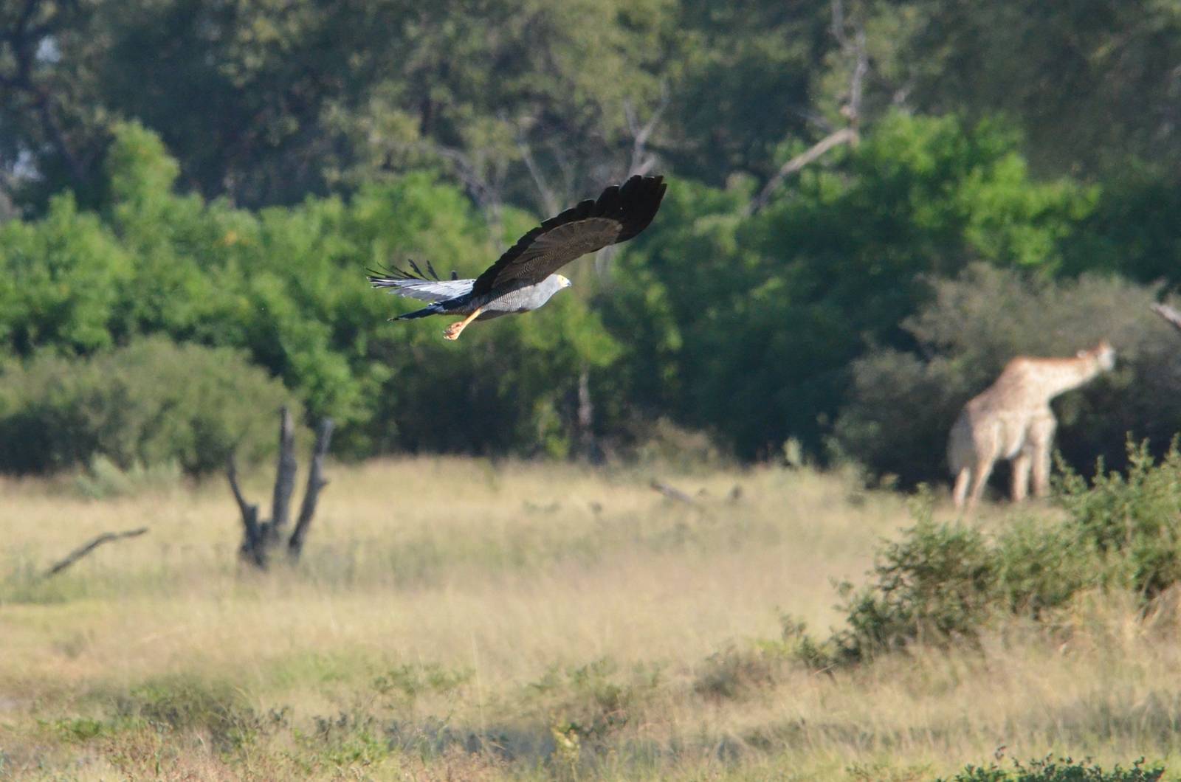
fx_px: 19644
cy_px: 391
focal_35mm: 600
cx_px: 590
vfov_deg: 2.3
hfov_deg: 3.4
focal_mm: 400
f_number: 11
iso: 2500
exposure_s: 1/2000
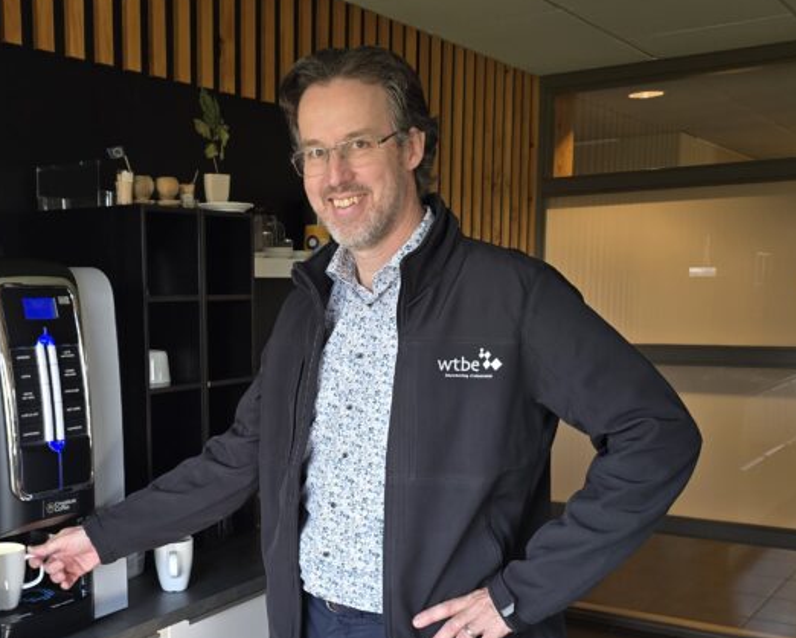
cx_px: 250
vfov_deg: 33.9
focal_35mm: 44
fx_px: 1037
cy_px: 417
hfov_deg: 41.3
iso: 80
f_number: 1.7
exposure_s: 1/100
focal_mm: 6.3
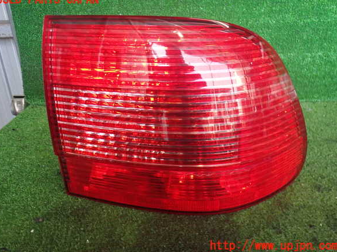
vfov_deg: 45.4
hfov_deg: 58.4
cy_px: 123
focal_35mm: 31
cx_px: 167
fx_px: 302
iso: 800
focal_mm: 5.4
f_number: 2.3
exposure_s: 1/400
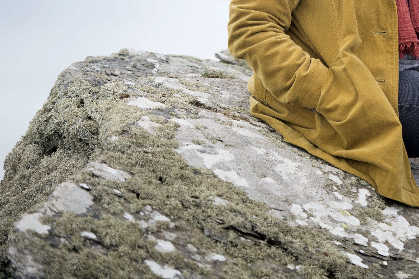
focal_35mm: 271
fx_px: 3154
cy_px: -6
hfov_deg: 7.6
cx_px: 434
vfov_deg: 5.1
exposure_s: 1/250
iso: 64
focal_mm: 125
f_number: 2.8
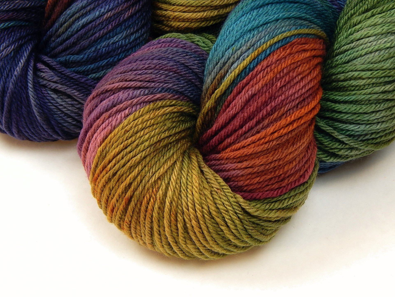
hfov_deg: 20.9
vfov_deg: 15.7
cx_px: 198
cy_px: 148
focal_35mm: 94
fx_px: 1073
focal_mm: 16.6
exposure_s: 1/15
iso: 125
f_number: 4.4
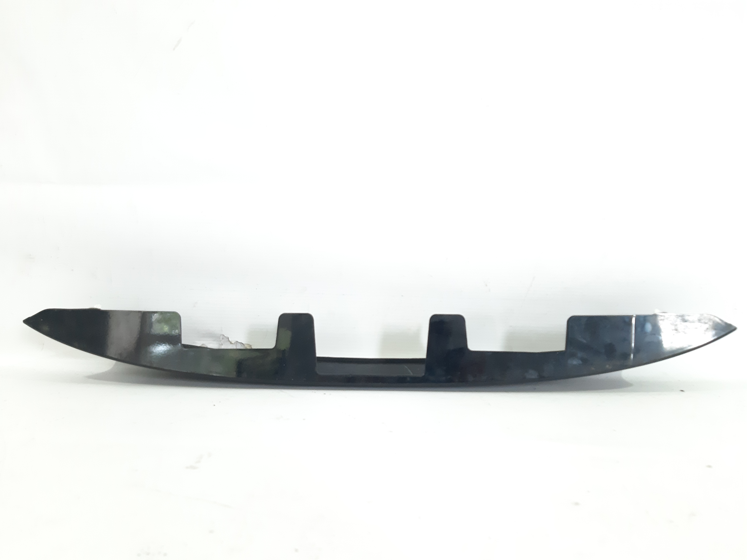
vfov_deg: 51.4
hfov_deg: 65.3
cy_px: 280
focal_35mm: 27
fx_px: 583
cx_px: 374
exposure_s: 1/50
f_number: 1.7
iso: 320
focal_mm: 3.93
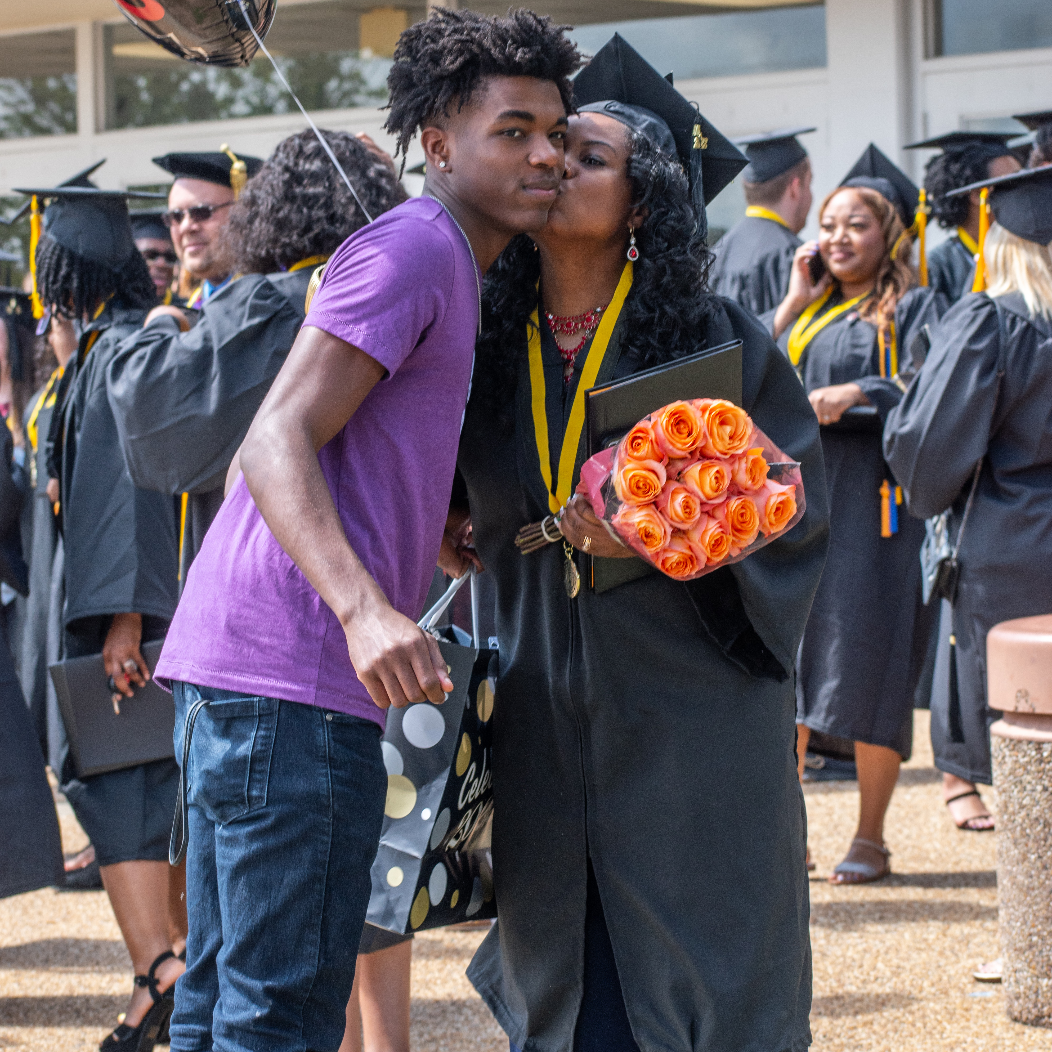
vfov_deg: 11.3
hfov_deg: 11.3
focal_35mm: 154
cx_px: 529
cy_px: 417
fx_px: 5295
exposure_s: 1/350
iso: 200
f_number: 8
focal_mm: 80
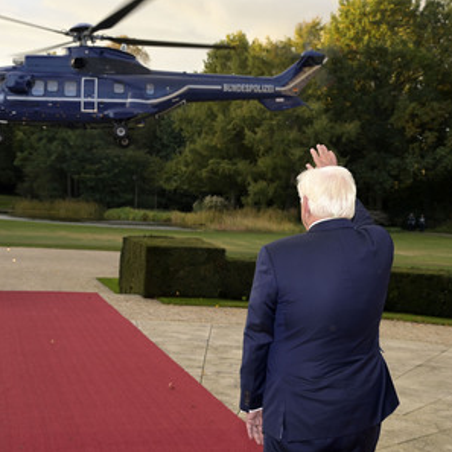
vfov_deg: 27.7
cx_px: 220
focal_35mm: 62
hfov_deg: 27.7
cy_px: 227
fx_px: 916
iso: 1000
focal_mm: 48
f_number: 6.3
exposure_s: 1/250
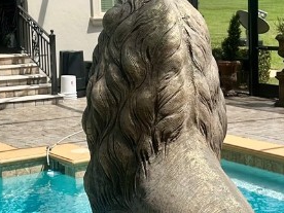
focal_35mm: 89
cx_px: 203
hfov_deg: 21.9
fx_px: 730
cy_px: 99
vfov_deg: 16.6
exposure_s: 1/2809
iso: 80
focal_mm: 6.86
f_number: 1.78
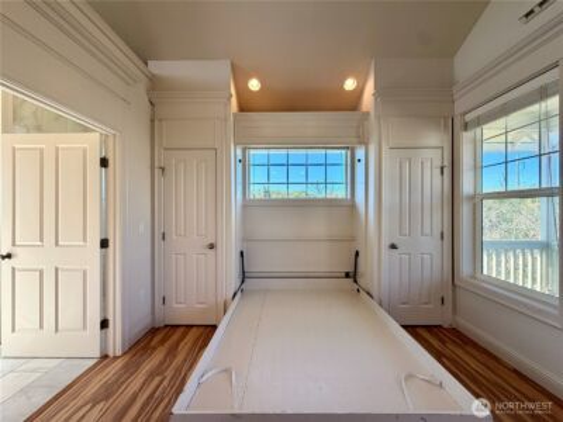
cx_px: 282
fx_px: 228
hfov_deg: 102.1
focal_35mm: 14
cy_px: 211
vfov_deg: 85.7
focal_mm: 2.22
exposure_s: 1/154
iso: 50
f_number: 2.2
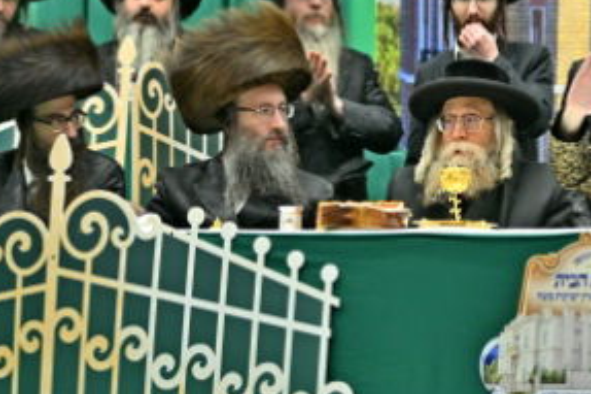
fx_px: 4102
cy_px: -3
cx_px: 727
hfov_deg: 8.2
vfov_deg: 5.5
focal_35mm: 250
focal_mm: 70
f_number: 2.8
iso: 200
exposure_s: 1/320
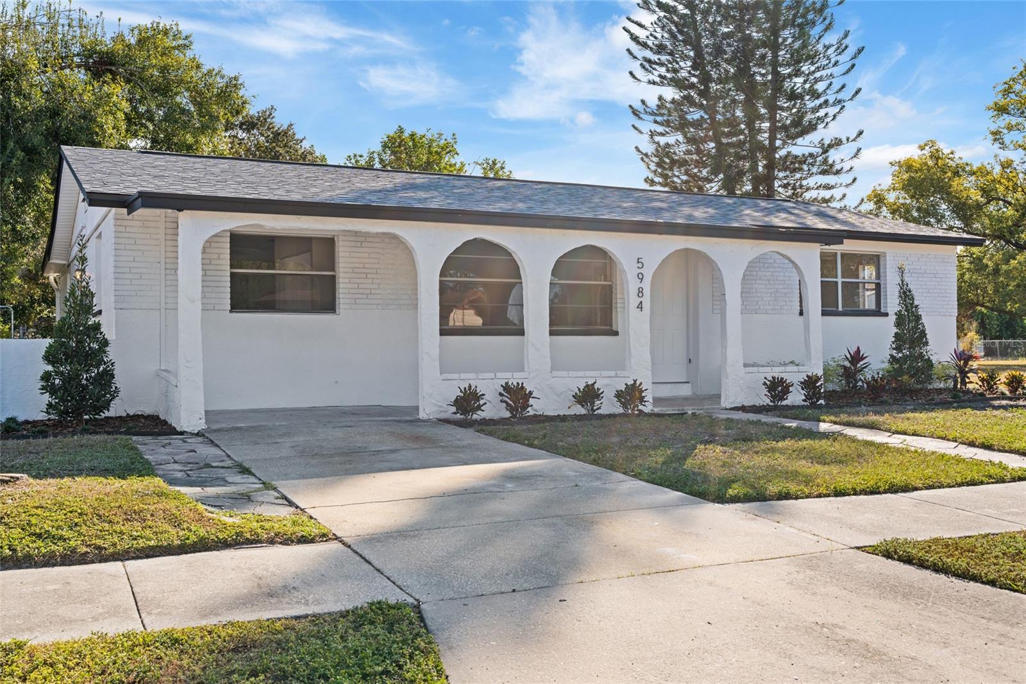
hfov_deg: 54.4
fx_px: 997
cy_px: 342
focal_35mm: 35
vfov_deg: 37.8
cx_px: 513
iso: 250
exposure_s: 1/125
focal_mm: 35
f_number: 9
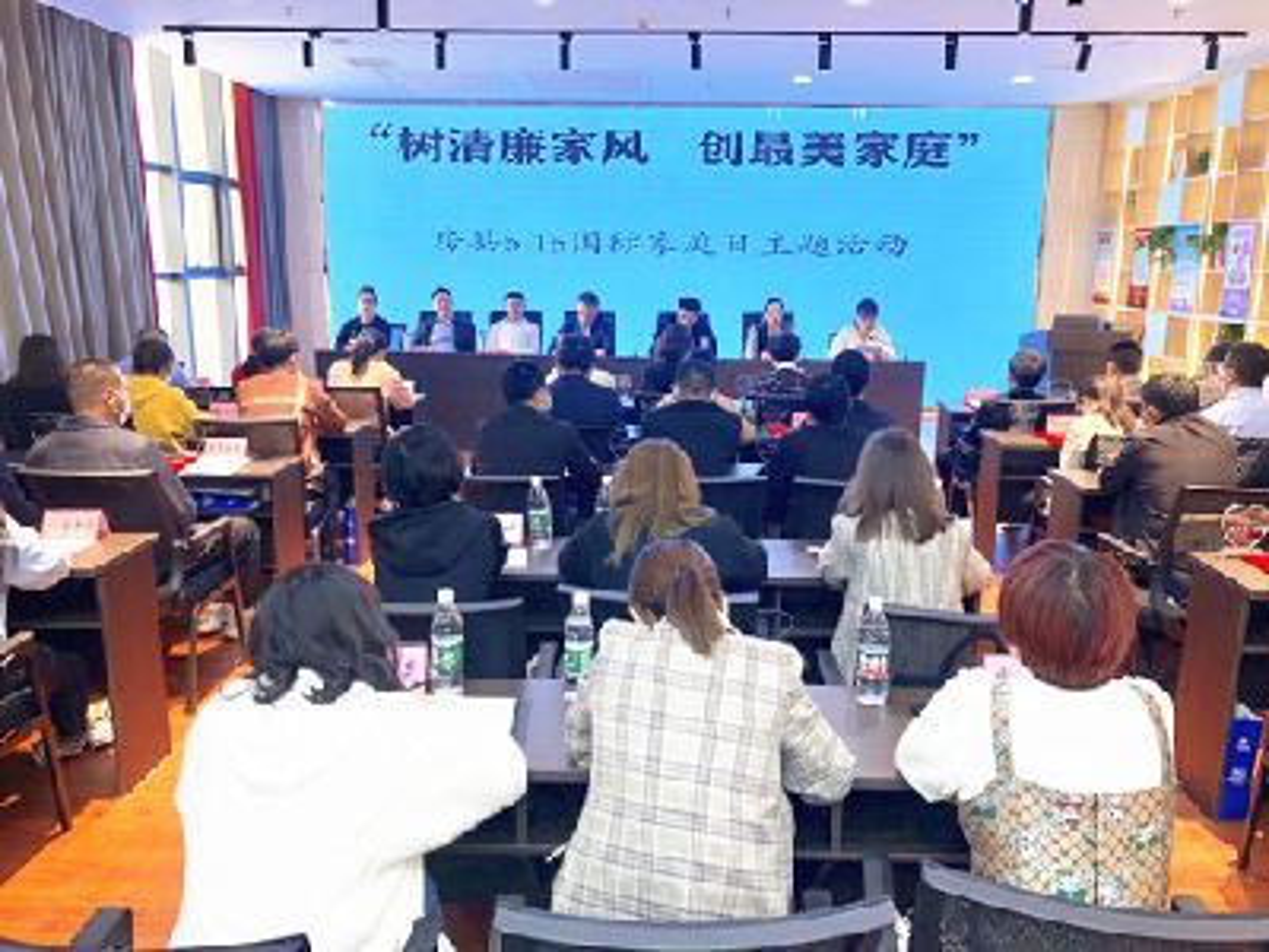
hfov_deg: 63.4
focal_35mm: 28
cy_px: 476
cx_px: 634
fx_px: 1026
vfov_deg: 49.7
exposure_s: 1/120
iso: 64
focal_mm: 4
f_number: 1.8
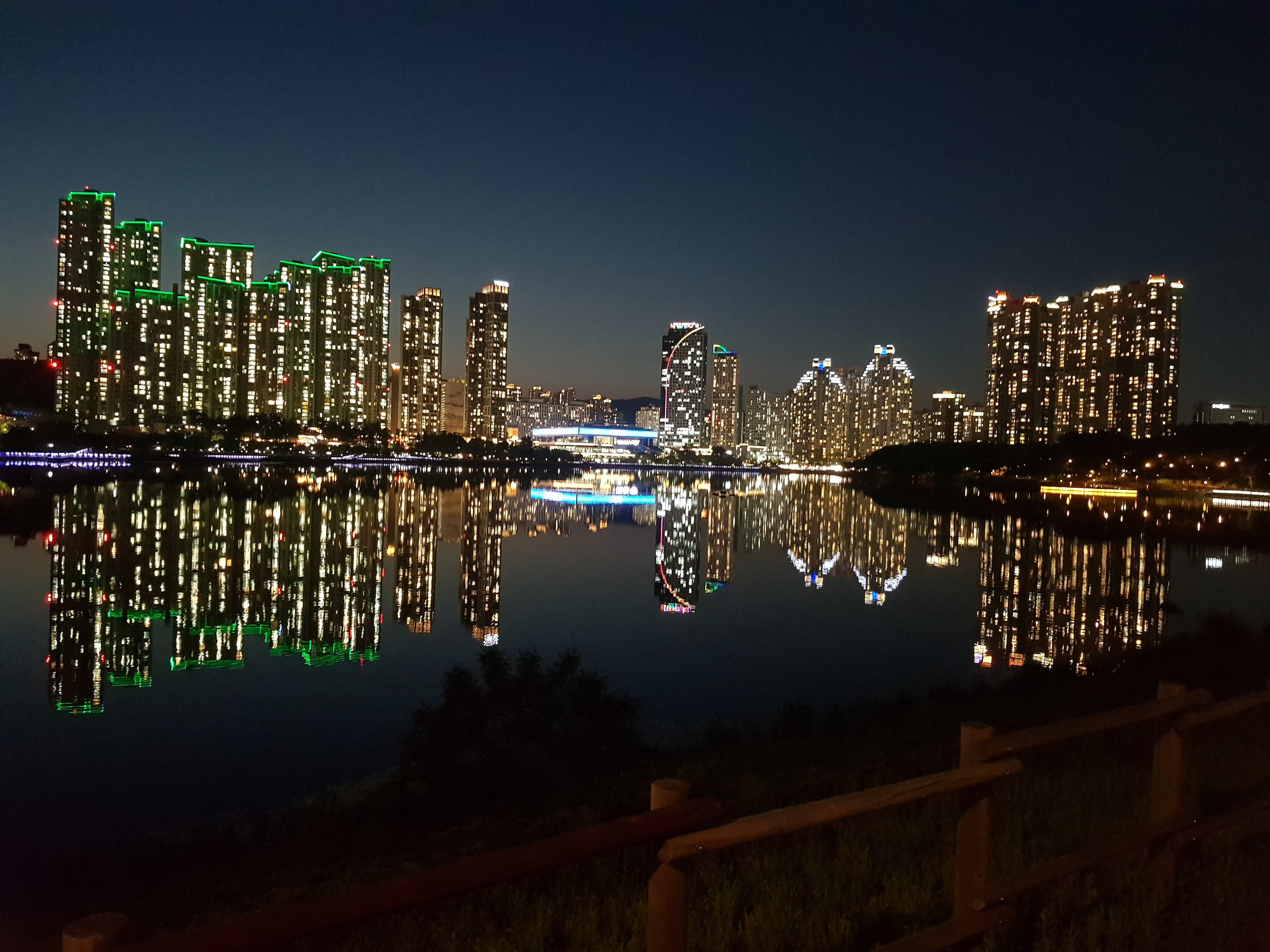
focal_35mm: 26
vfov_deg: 53.1
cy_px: 476
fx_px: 954
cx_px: 635
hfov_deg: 67.3
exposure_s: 1/10
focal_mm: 4.3
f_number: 1.7
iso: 500
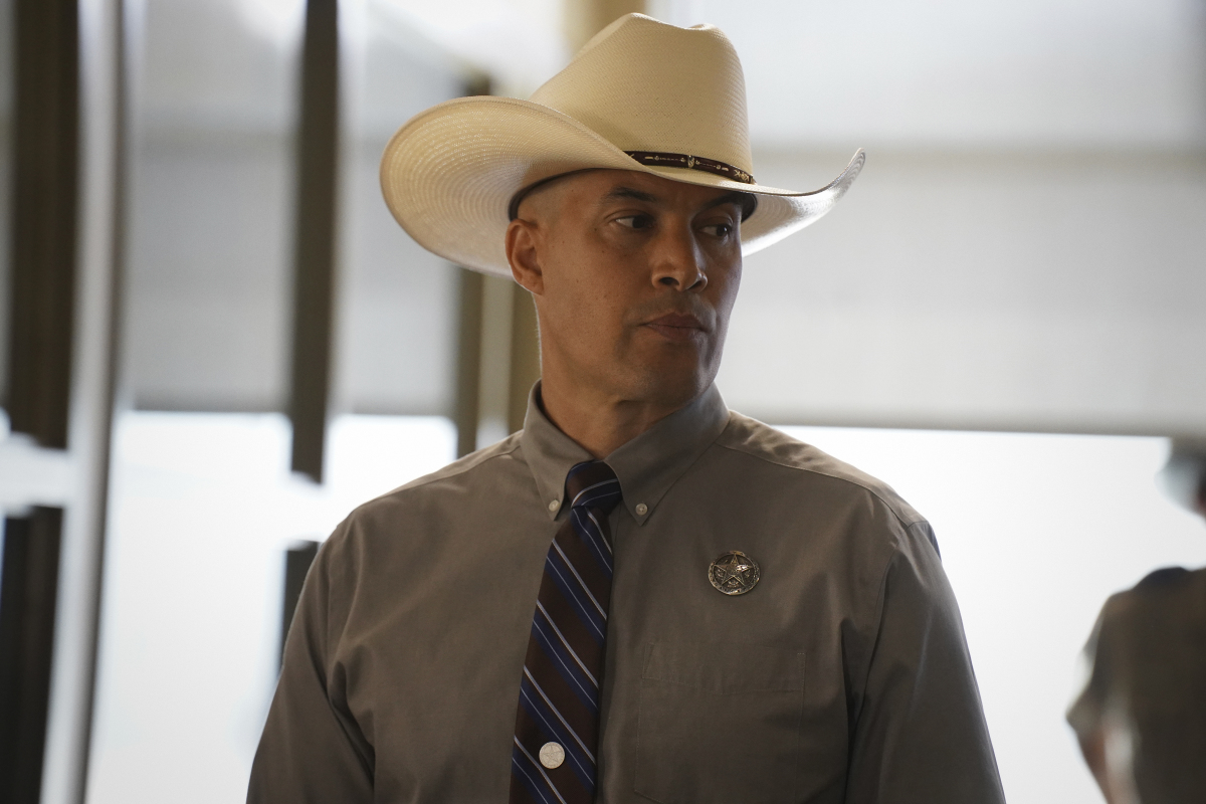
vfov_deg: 7.6
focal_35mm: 180
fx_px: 6030
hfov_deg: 11.4
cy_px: 402
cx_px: 603
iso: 5000
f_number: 4.5
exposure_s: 1/400
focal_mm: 180
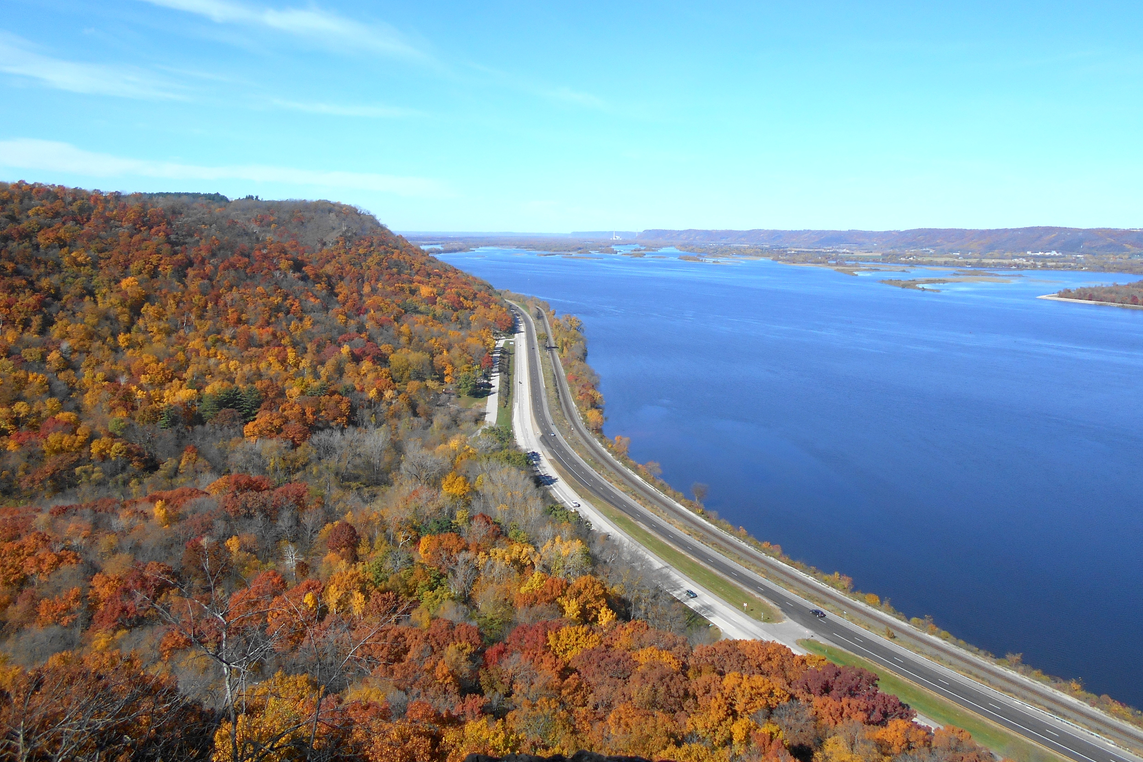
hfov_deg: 65.5
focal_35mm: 28
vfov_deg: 46.2
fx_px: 889
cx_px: 584
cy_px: 320
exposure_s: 1/1250
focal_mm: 4.6
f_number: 3.2
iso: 80
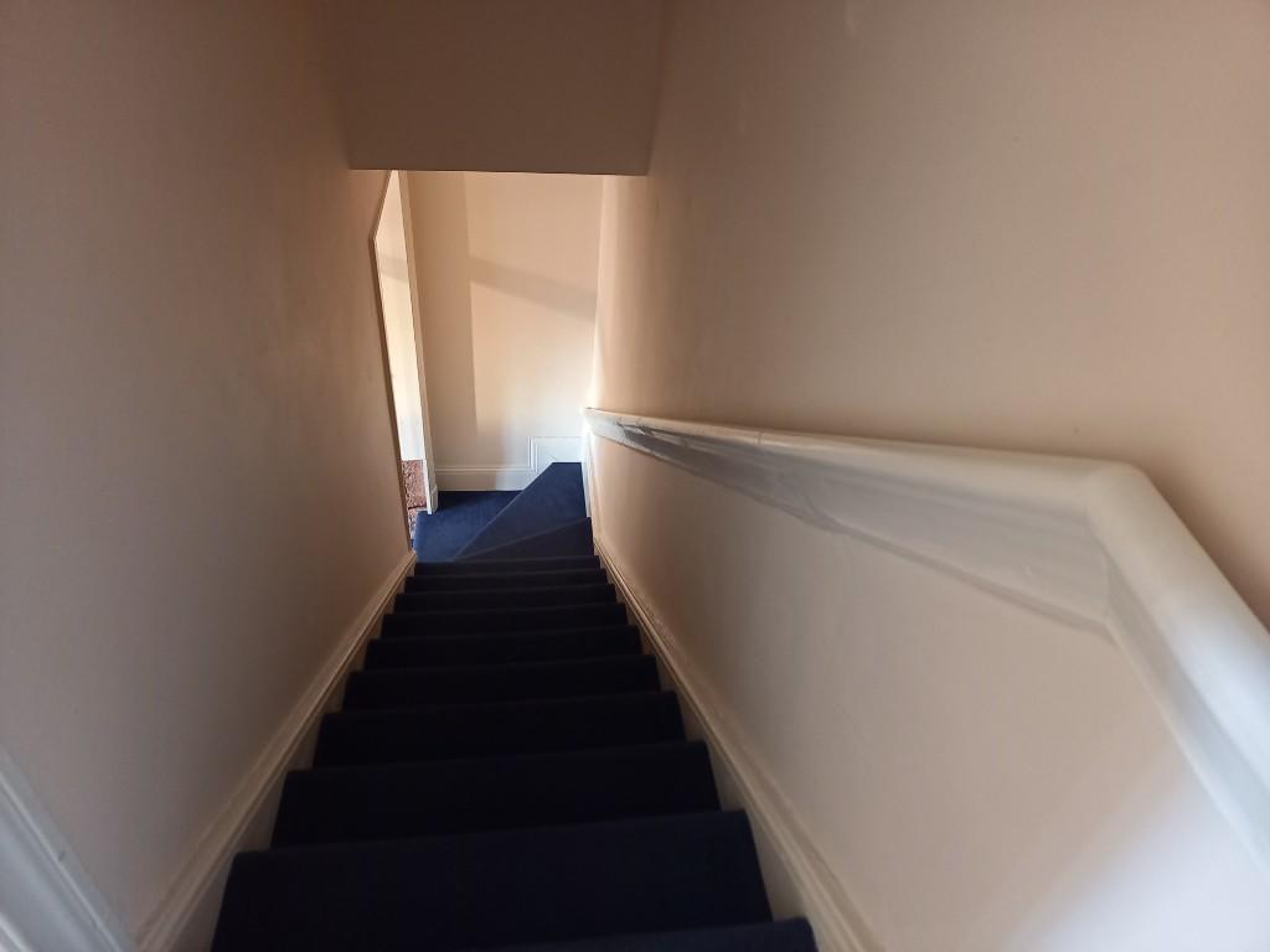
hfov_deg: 69.4
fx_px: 917
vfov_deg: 54.9
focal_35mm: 25
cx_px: 635
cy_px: 476
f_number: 1.8
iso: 500
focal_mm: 4.65
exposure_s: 1/25
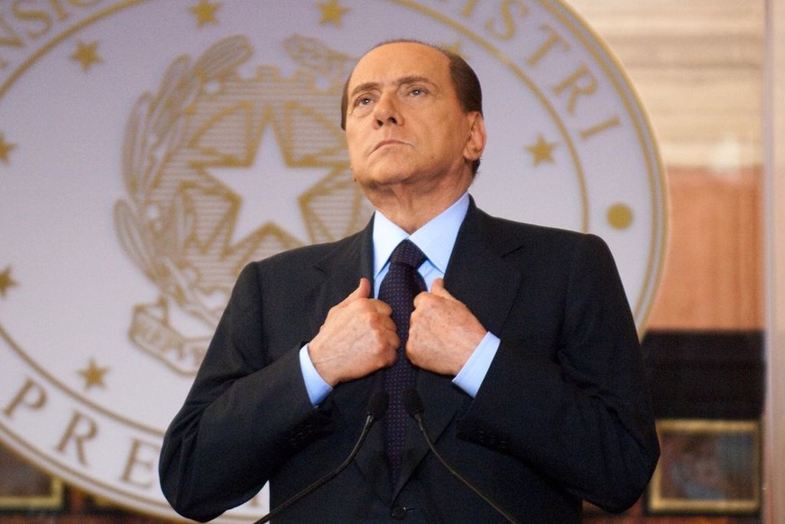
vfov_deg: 4.6
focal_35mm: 300
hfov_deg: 6.9
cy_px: 262
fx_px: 6541
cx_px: 392
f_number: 2.8
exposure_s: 1/320
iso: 640
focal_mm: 200
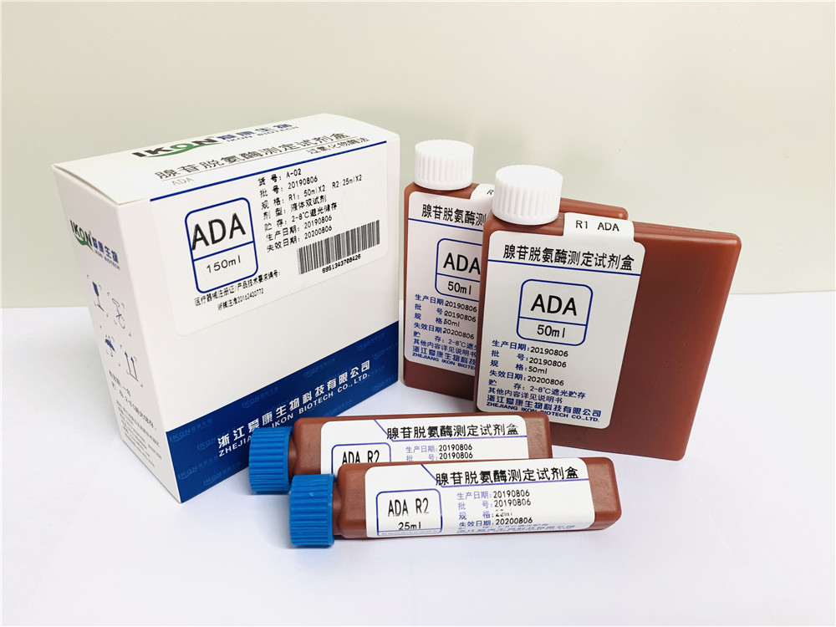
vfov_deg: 53.1
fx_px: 628
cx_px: 418
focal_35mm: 26
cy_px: 314
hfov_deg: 67.3
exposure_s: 1/50
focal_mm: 4.25
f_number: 1.8
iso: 125
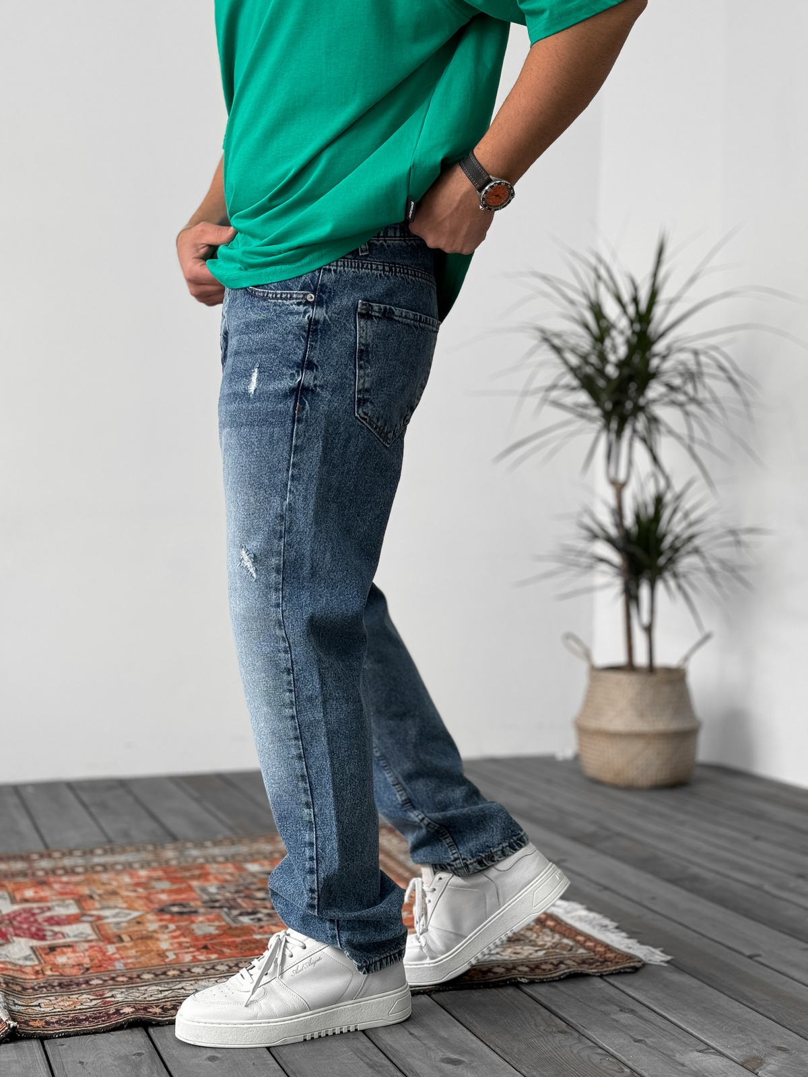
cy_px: 538
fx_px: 1494
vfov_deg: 39.7
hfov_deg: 30.3
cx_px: 404
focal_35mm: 48
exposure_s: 1/120
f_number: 1.8
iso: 50
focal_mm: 6.86
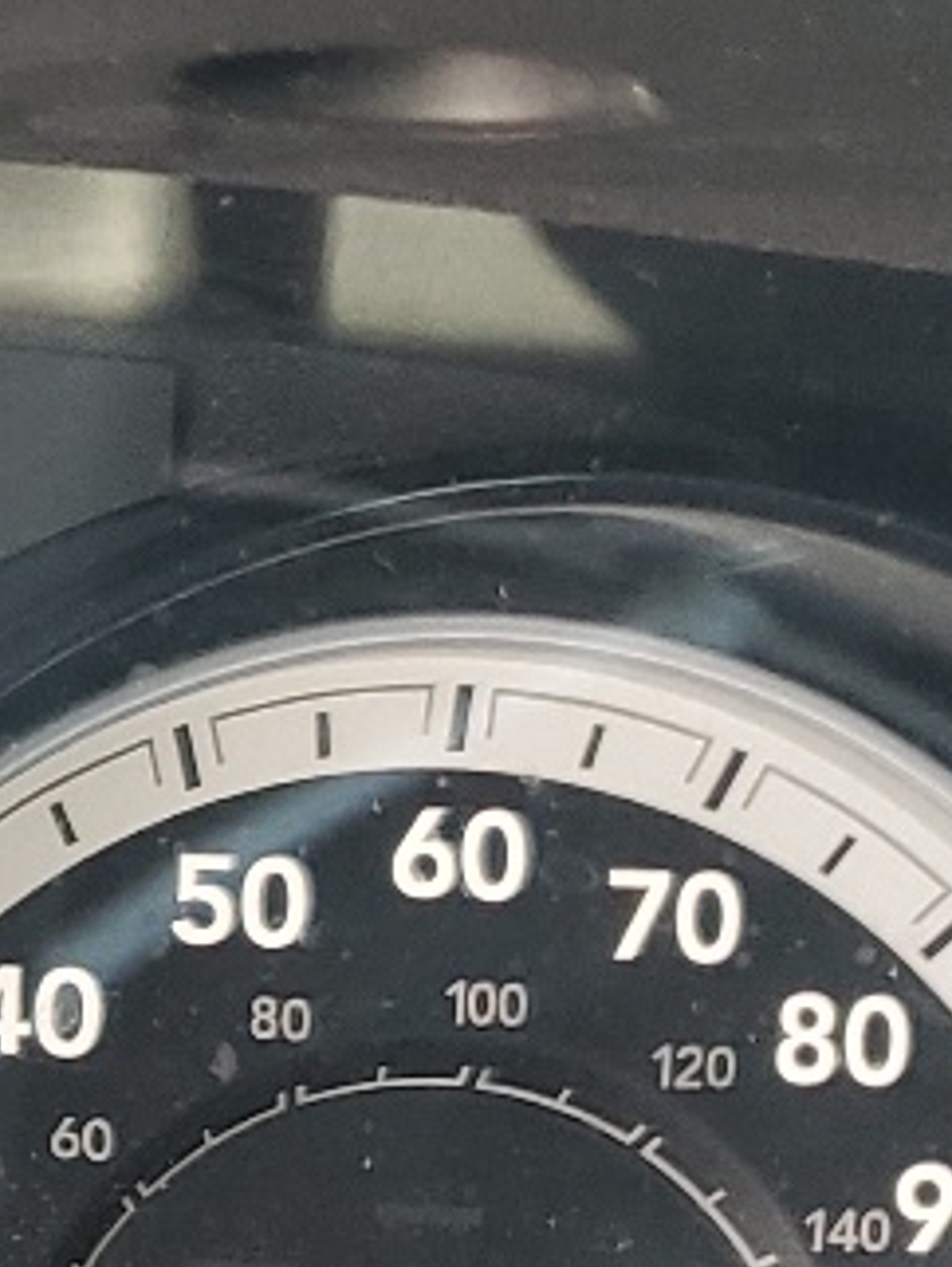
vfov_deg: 15.1
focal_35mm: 129
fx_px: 4724
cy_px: 1169
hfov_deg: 10.2
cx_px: -1259
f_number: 1.5
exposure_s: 1/120
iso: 91
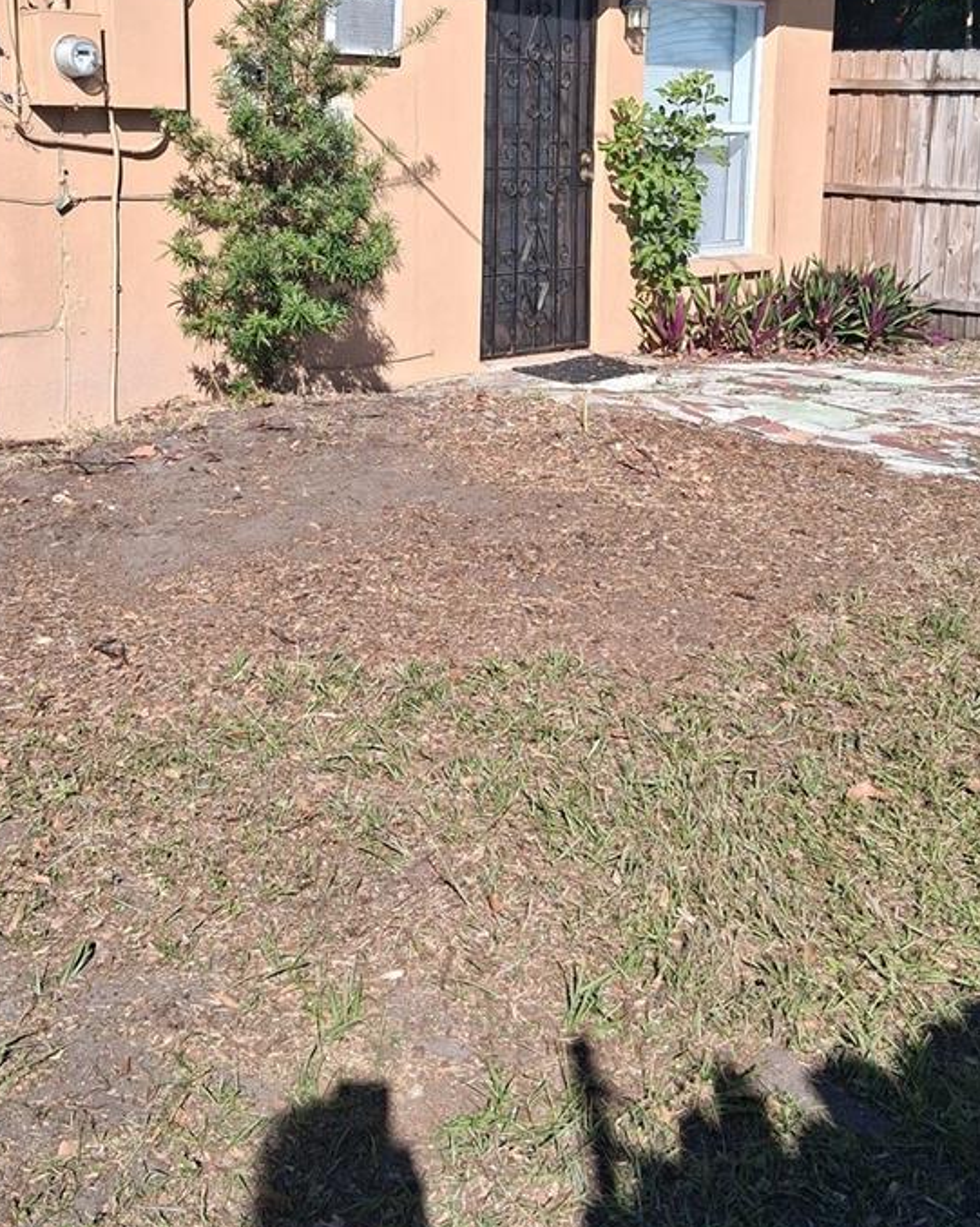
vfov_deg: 40.7
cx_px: 444
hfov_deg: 33.4
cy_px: 426
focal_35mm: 45
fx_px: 1633
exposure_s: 1/482
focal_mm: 3.98
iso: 25
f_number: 1.8
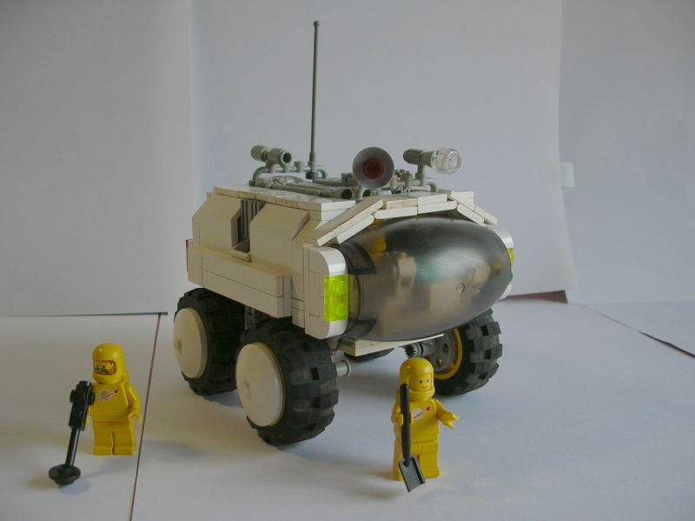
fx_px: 702
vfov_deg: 40.7
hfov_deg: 52.7
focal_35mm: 35
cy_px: 260
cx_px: 348
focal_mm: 5.8
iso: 50
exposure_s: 1/54
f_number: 2.8
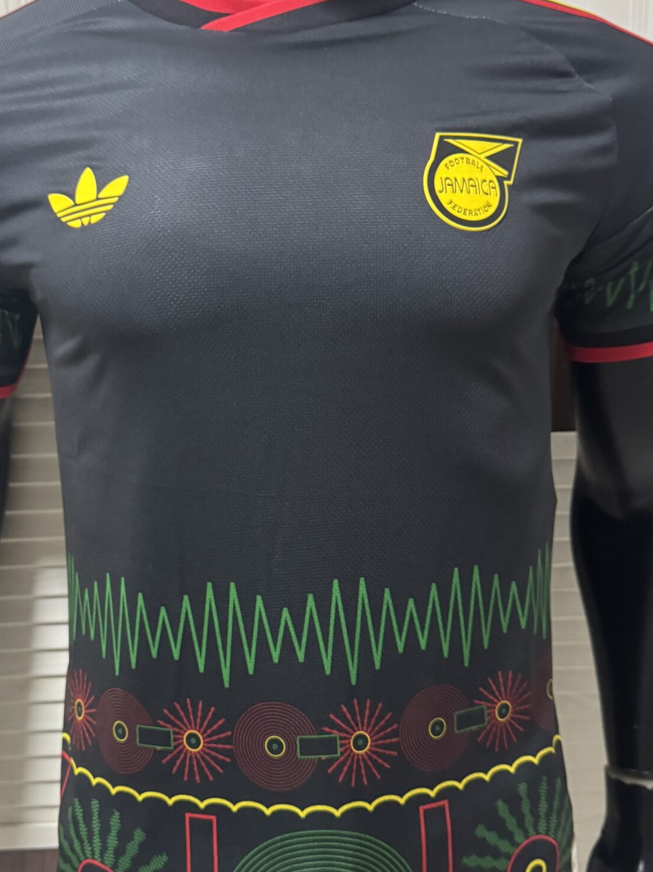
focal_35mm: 42
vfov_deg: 44.8
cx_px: 279
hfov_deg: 34.3
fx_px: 1057
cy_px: 400
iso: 640
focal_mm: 6.76
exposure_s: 1/60
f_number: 1.78
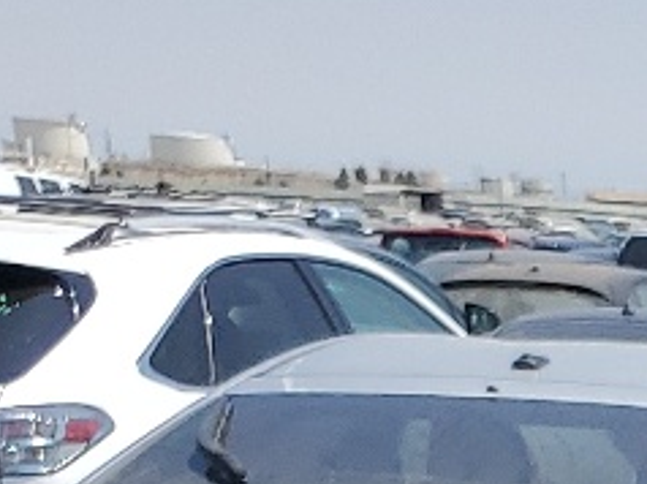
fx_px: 3268
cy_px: 1438
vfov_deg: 7.5
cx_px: 1726
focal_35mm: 175
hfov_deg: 9.6
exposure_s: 1/3333
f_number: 1.5
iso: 50
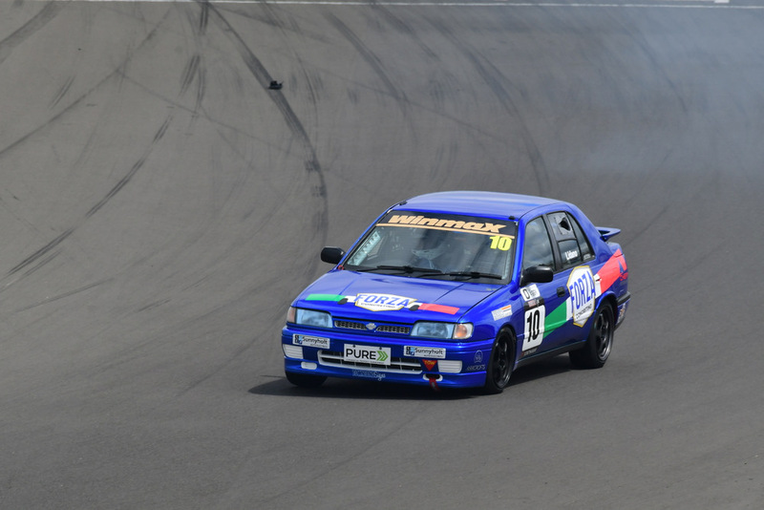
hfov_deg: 3.0
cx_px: 382
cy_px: 255
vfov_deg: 2.0
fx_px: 14648
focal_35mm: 690
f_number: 10
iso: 320
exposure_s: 1/640
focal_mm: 460
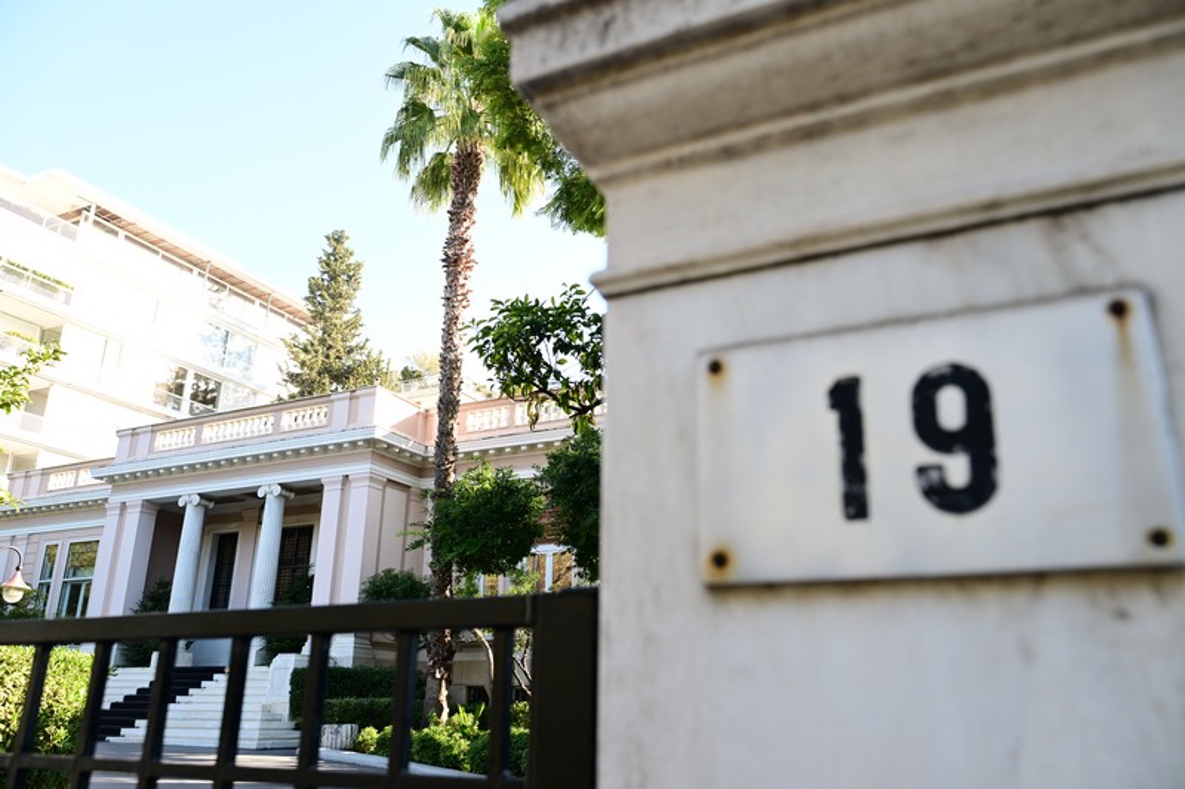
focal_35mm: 28
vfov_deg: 46.4
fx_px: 921
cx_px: 592
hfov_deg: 65.5
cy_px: 394
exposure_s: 1/250
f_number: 4.5
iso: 320
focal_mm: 28
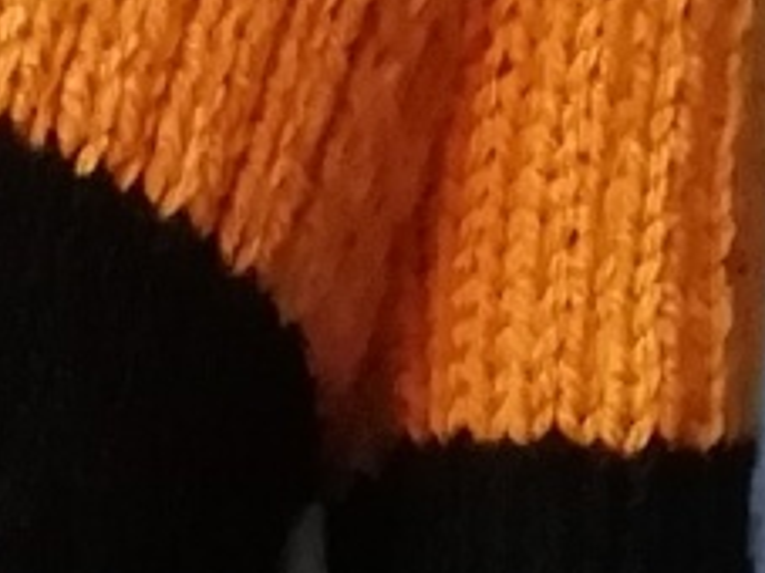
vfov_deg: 5.9
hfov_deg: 7.7
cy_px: 1306
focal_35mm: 244
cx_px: -910
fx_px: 5389
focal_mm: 3.46
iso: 200
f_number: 2.2
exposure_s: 1/33.3
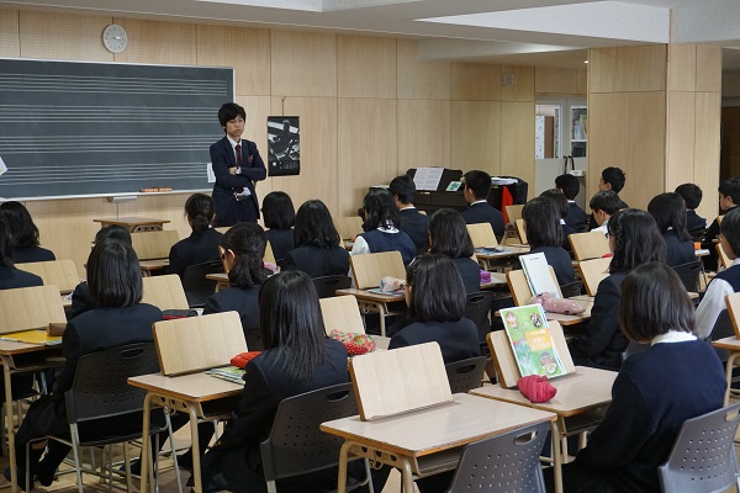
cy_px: 246
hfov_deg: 35.1
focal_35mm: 57
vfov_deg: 23.8
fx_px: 1172
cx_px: 370
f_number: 5.6
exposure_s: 1/160
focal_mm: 38
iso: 1250
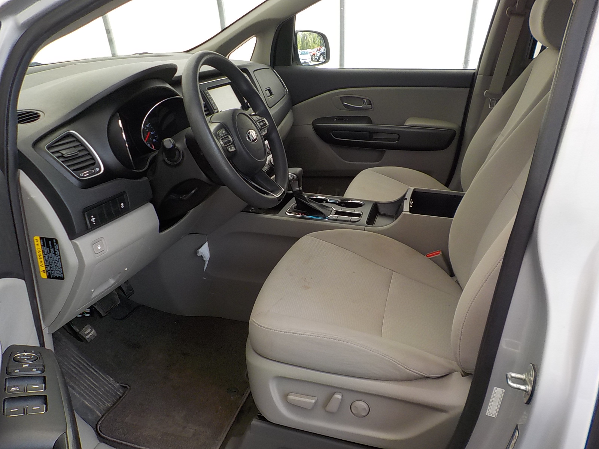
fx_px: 519
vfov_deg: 46.8
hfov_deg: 60.0
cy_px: 224
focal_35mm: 30
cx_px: 300
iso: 125
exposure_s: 1/100
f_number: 3.3
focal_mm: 4.1
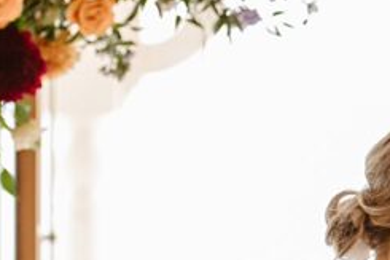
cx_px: 556
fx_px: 6106
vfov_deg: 2.4
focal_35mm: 564
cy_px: 381
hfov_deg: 3.6
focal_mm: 135
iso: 1250
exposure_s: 1/200
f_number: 2.8
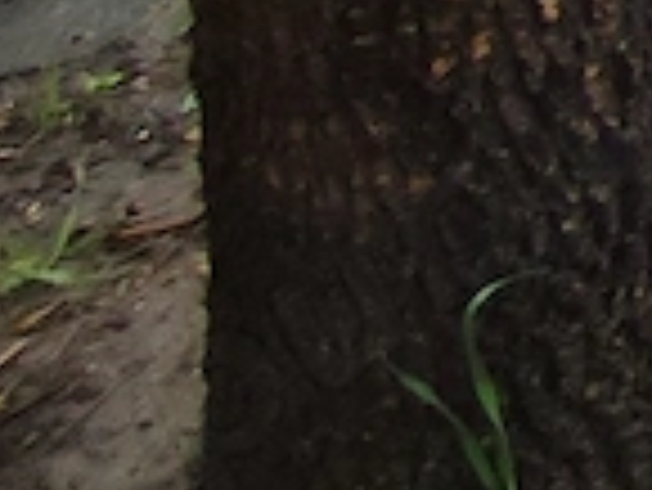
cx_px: 2199
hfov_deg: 10.0
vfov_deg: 10.2
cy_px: -946
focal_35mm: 110
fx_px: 2074
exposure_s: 1/100
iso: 50
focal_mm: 1.65
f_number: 2.2
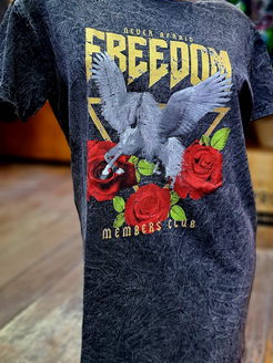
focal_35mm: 39
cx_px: 169
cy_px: 157
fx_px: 410
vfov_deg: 47.7
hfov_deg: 36.6
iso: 160
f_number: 1.8
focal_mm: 5.23
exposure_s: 1/50
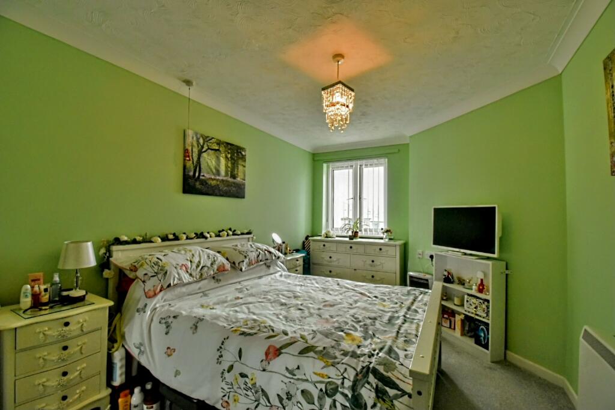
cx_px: 308
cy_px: 205
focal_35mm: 15
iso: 3200
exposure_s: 1/250
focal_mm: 10
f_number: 9
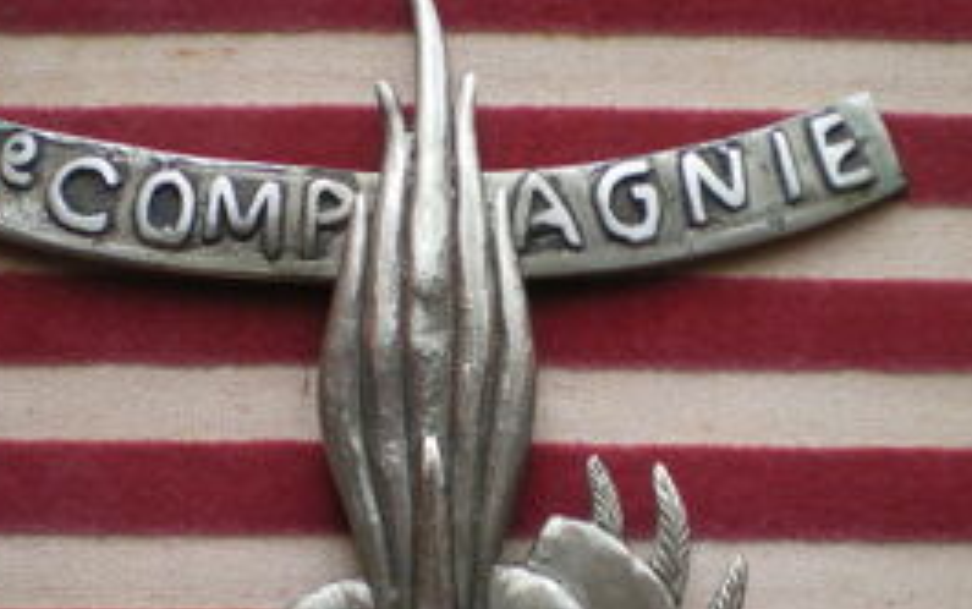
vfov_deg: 17.7
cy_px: 481
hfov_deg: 28.2
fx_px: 1935
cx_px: 473
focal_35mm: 73
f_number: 3.1
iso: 250
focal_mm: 6.3
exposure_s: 1/50
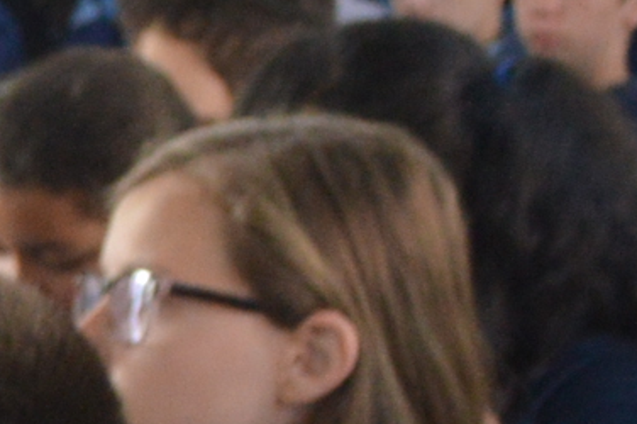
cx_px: -1282
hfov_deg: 8.1
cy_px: 663
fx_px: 3819
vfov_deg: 6.3
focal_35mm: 216
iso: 500
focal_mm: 18
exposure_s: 1/30
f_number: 5
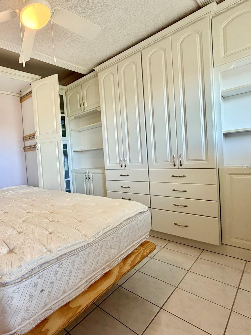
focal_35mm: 19
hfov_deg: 61.5
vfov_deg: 84.7
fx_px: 184
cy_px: 166
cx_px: 41
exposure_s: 1/120
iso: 250
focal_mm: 2.22
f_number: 2.2
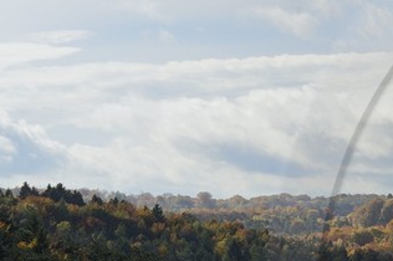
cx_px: 771
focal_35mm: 253
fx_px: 2759
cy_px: 324
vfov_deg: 5.4
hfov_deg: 7.8
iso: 200
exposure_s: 1/250
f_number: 13
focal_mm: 50
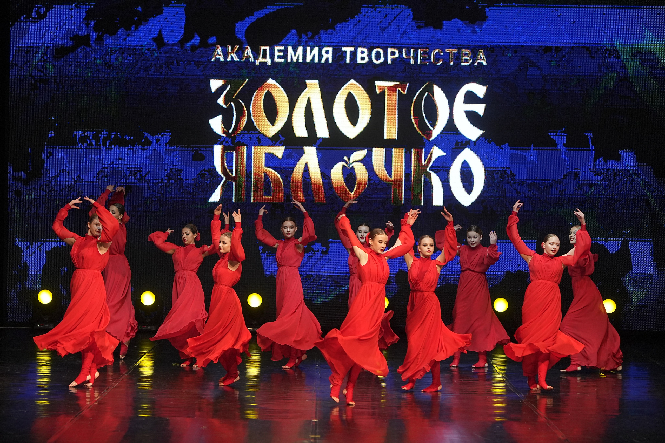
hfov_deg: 18.6
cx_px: 332
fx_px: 2032
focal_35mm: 110
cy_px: 222
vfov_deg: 12.5
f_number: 4
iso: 2500
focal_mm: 110
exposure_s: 1/400
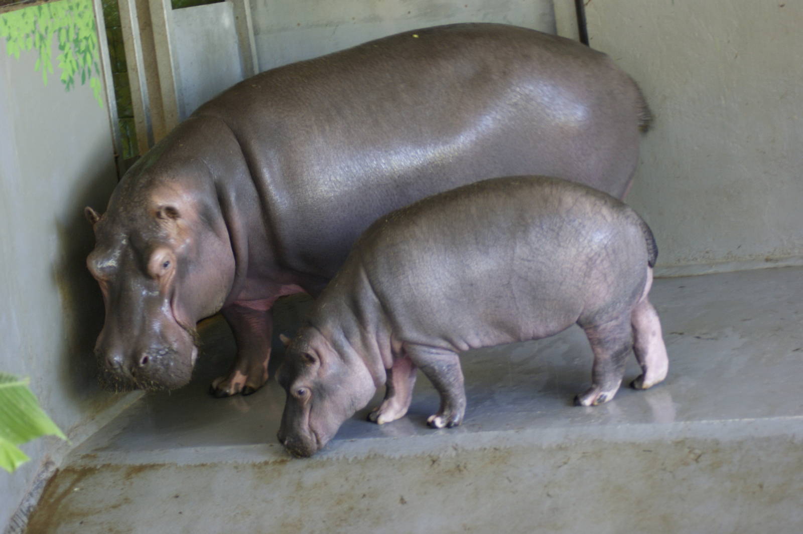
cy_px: 267
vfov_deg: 12.2
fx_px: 2508
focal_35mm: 112
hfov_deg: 18.2
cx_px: 402
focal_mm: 75
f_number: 4
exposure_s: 1/15
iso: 400
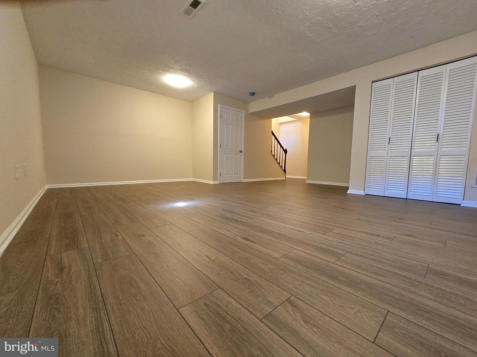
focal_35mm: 13
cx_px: 238
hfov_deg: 106.2
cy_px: 178
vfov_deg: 89.9
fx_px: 179
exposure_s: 1/60
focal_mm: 2.2
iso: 400
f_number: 2.2
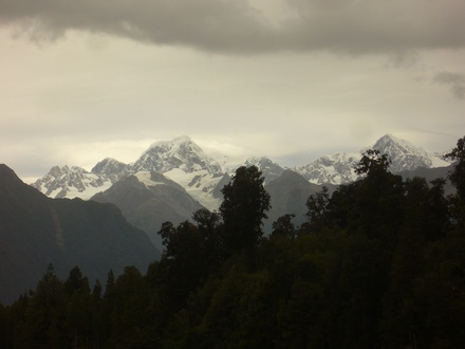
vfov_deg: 14.1
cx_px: 232
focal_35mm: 105
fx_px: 1410
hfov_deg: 18.7
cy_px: 174
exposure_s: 1/320
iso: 80
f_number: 5
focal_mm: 17.4
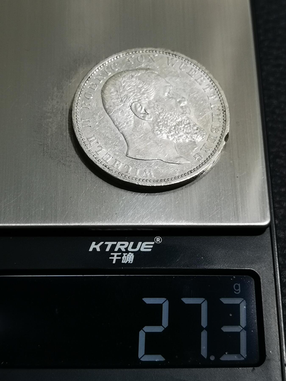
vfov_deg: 27.8
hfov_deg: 21.0
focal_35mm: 70
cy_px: 190
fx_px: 771
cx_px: 143
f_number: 1.9
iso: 64
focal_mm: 6.67
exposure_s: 1/100
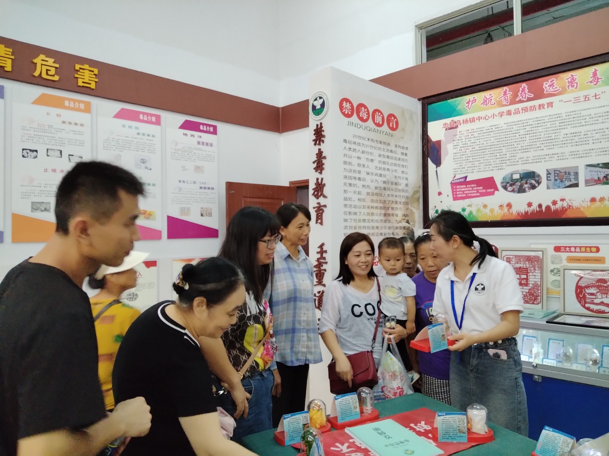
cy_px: 228
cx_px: 304
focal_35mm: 26
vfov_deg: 53.1
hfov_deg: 67.3
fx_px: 457
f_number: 1.8
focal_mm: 4.25
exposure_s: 1/25
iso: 1012
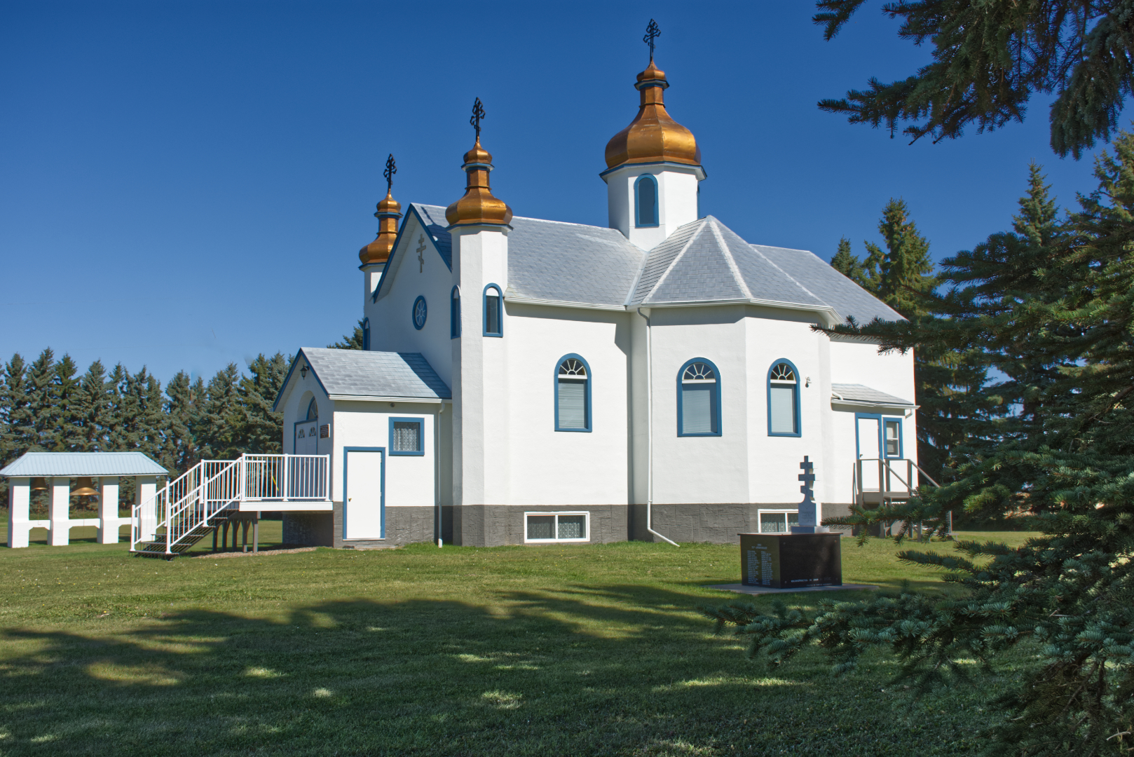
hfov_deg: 47.9
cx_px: 567
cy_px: 378
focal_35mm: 40
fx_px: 1276
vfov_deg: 33.0
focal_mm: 27
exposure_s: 1/500
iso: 100
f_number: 8
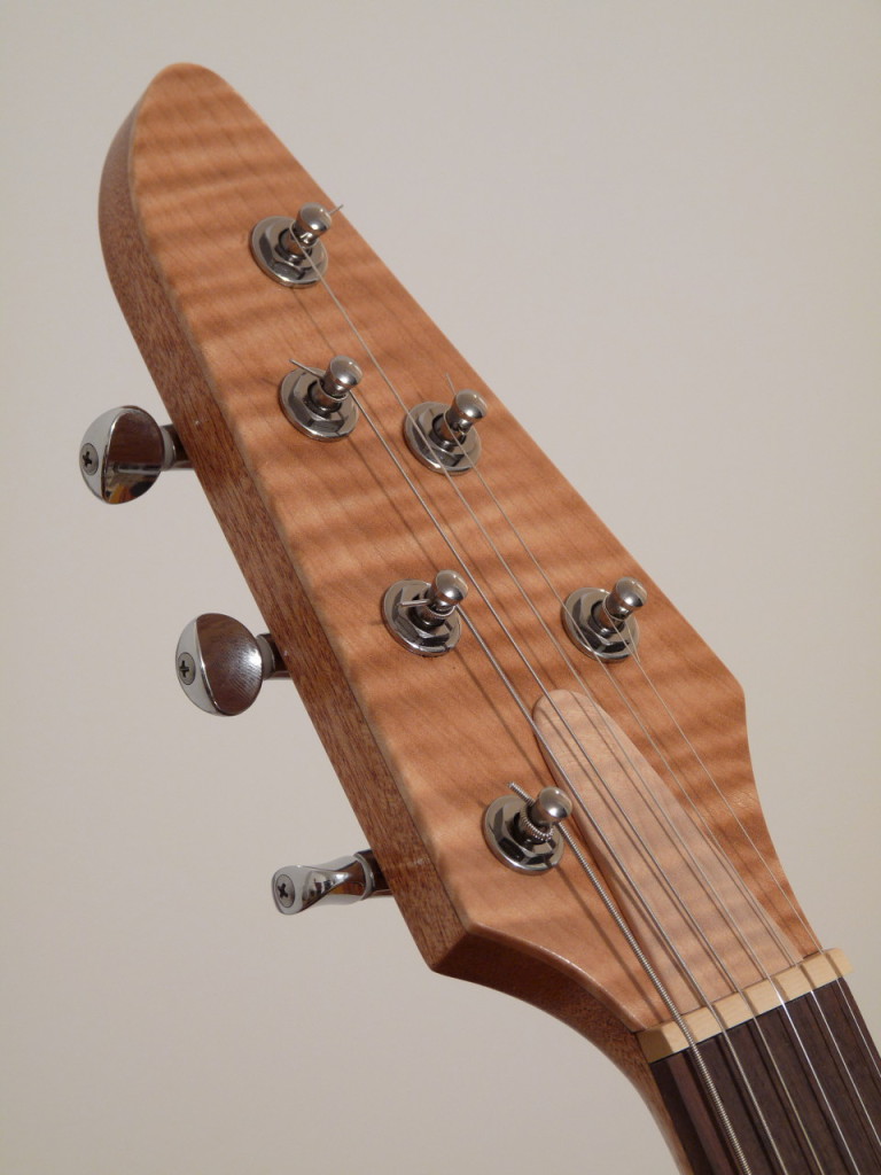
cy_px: 588
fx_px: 4683
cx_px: 440
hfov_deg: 10.7
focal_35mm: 138
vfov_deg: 14.3
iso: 100
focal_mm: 24.5
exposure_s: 1.3
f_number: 3.6
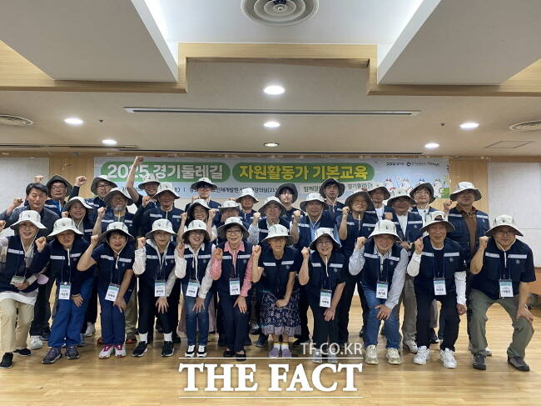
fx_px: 406
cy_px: 203
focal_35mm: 26
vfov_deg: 53.0
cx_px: 270
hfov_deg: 67.3
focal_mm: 4.25
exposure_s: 1/60
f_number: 1.8
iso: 100
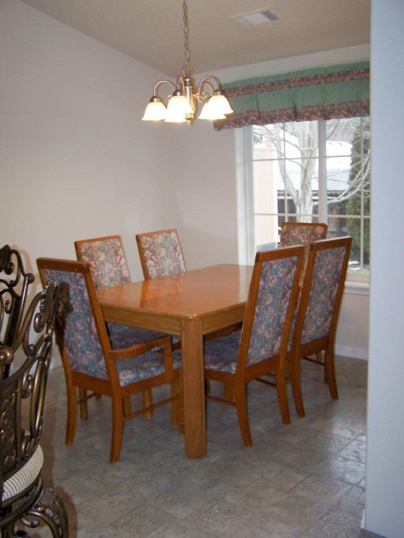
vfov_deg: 49.0
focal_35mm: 38
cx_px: 202
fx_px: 591
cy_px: 269
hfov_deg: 37.7
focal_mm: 6.3
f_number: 2.8
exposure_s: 1/60
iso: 80
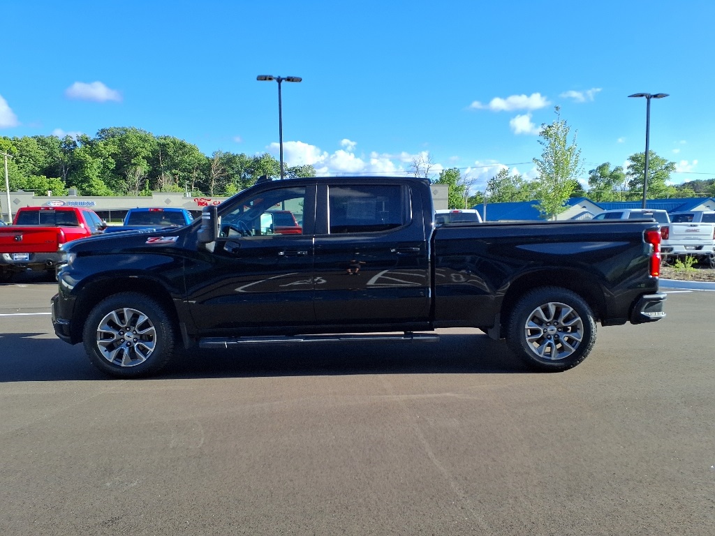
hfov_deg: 65.3
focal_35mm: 27
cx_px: 358
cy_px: 268
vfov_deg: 51.4
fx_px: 558
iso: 40
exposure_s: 1/1250
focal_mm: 3.58
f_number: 1.9
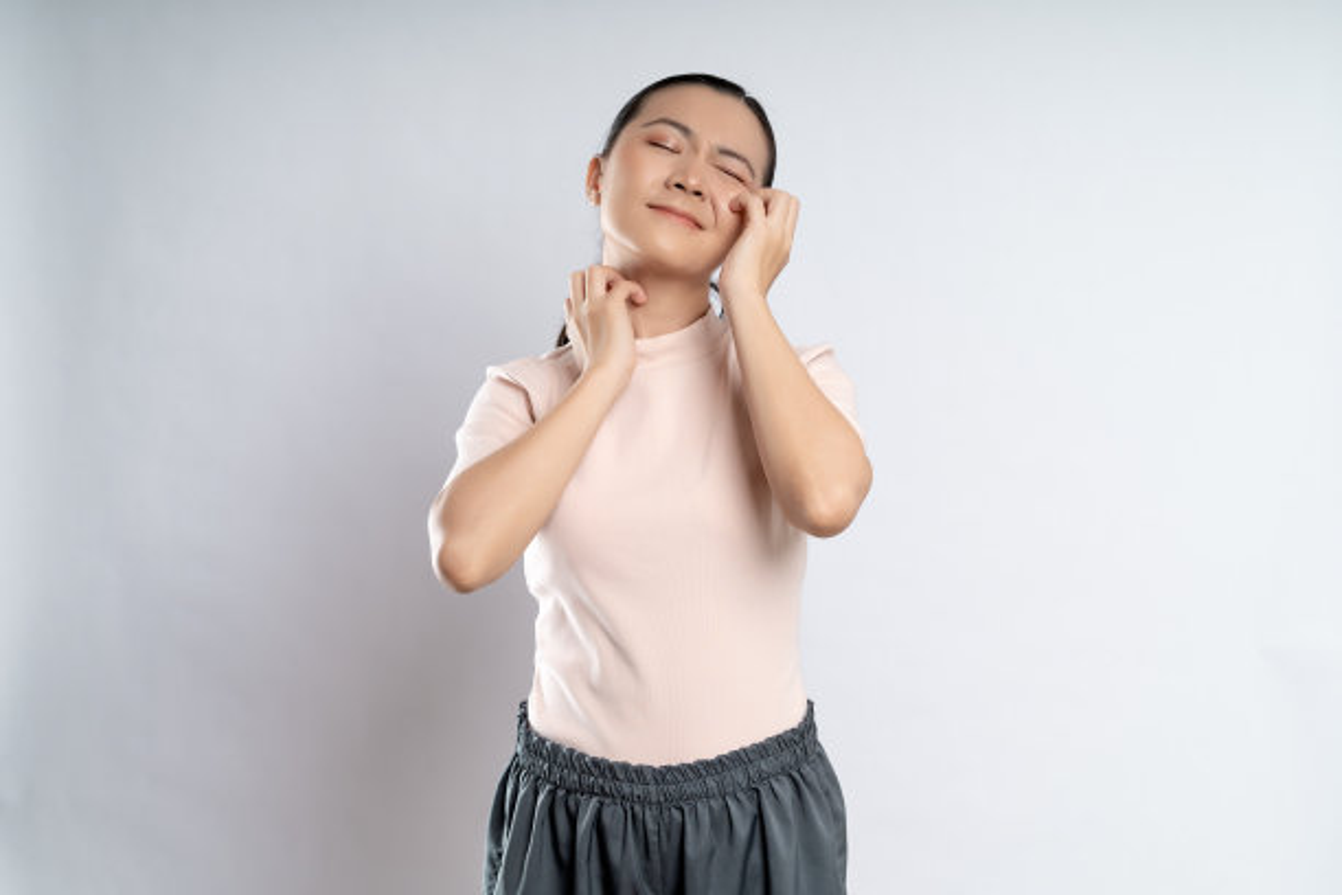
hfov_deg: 39.6
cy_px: 448
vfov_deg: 27.0
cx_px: 671
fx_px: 1864
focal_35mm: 50
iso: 160
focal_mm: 50
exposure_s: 1/160
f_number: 5
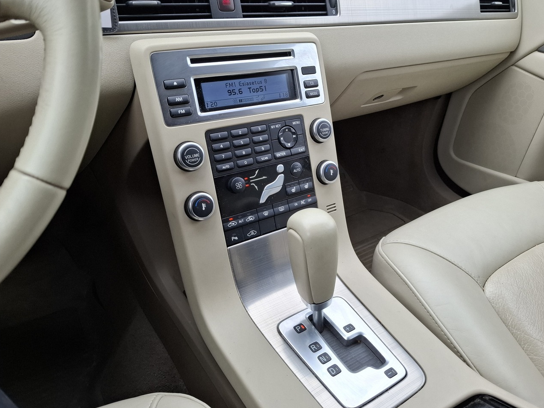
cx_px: 301
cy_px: 179
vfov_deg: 52.9
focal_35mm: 26
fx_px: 409
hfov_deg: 67.1
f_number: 1.8
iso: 50
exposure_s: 1/244
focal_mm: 5.54
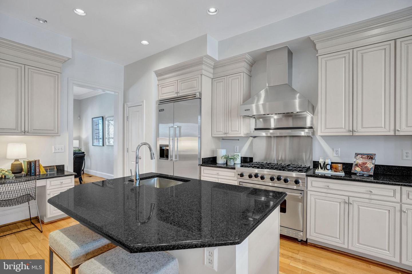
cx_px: 206
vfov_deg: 73.7
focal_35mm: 16
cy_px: 137
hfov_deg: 96.7
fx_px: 183
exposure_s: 1/125
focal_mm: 16
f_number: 5.6
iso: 1250
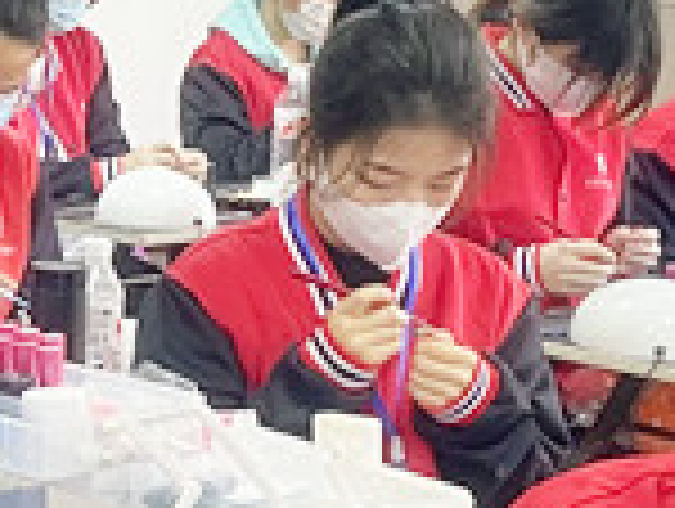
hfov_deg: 12.3
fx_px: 3047
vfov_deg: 9.5
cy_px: 362
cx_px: -176
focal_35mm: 156
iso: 160
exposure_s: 1/57
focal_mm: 4.2
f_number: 1.6
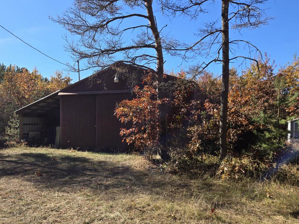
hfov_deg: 61.5
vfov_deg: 48.0
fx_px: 250
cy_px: 132
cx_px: 132
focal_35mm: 29
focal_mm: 5.4
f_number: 1.8
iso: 25
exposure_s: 1/1114
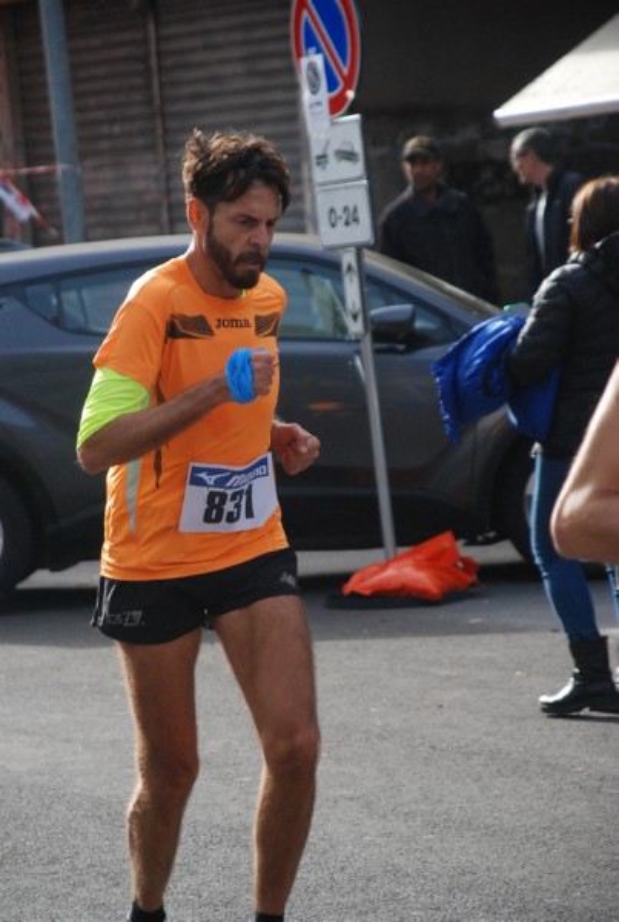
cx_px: 310
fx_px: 4811
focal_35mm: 188
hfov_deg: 7.4
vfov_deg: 10.9
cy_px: 461
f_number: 5.6
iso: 1000
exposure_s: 1/800
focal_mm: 125
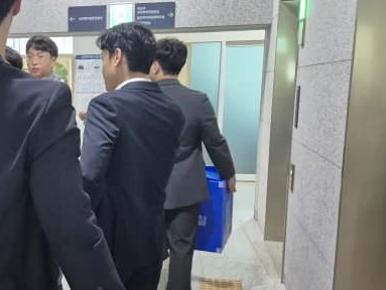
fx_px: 536
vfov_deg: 30.2
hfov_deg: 37.7
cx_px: 59
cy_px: 174
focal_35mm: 48
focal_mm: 5.4
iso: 640
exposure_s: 1/60
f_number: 1.8
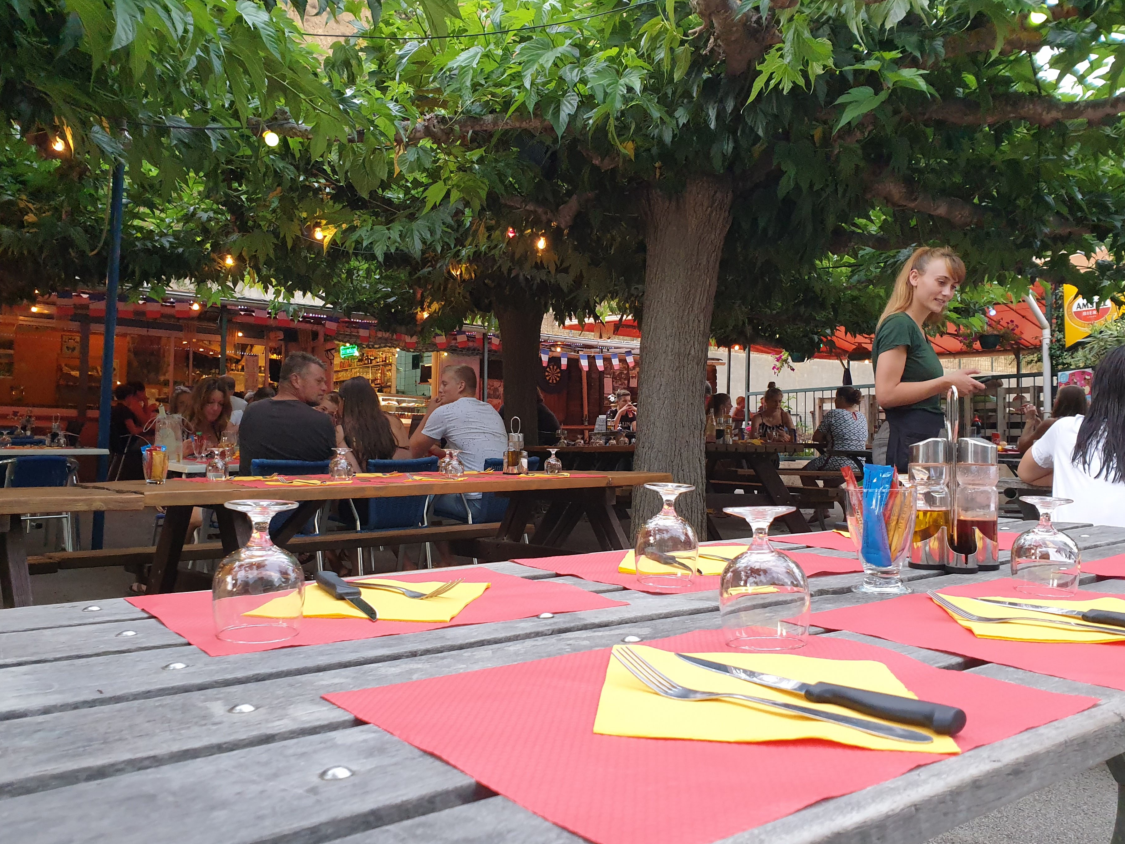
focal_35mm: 29
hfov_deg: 61.7
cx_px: 570
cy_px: 411
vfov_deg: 48.2
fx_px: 942
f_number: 2.4
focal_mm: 4.3
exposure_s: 1/100
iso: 250
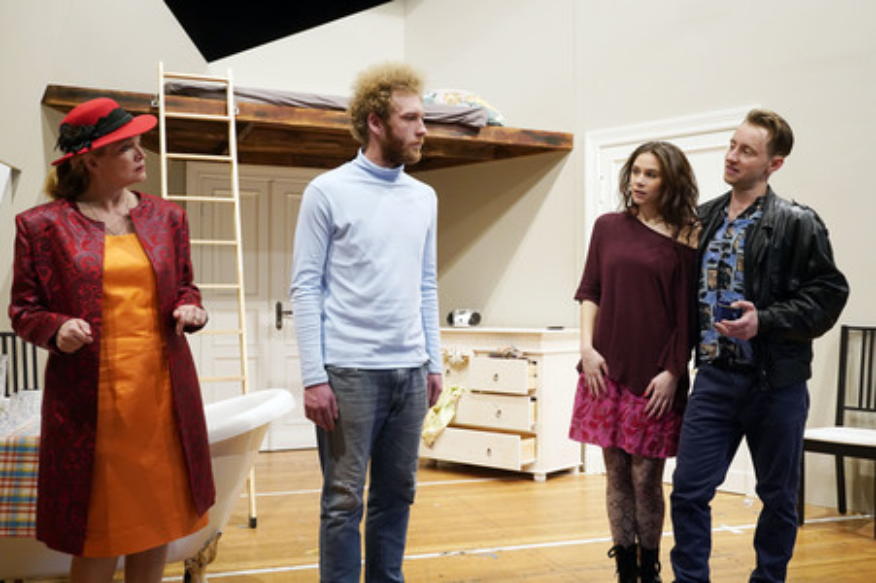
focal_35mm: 33
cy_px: 292
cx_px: 438
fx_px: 802
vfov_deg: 39.9
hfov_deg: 57.3
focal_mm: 33
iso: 3200
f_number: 4.5
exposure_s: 1/125
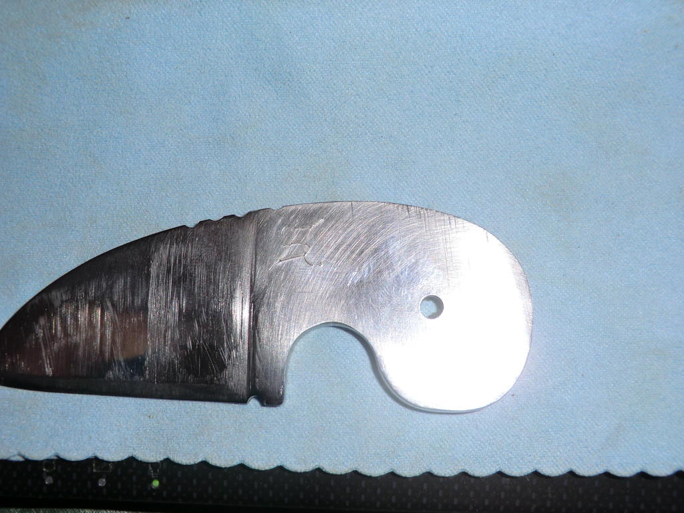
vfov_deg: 36.0
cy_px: 256
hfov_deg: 46.8
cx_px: 342
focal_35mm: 40
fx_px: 790
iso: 125
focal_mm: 7.1
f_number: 3.8
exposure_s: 1/15
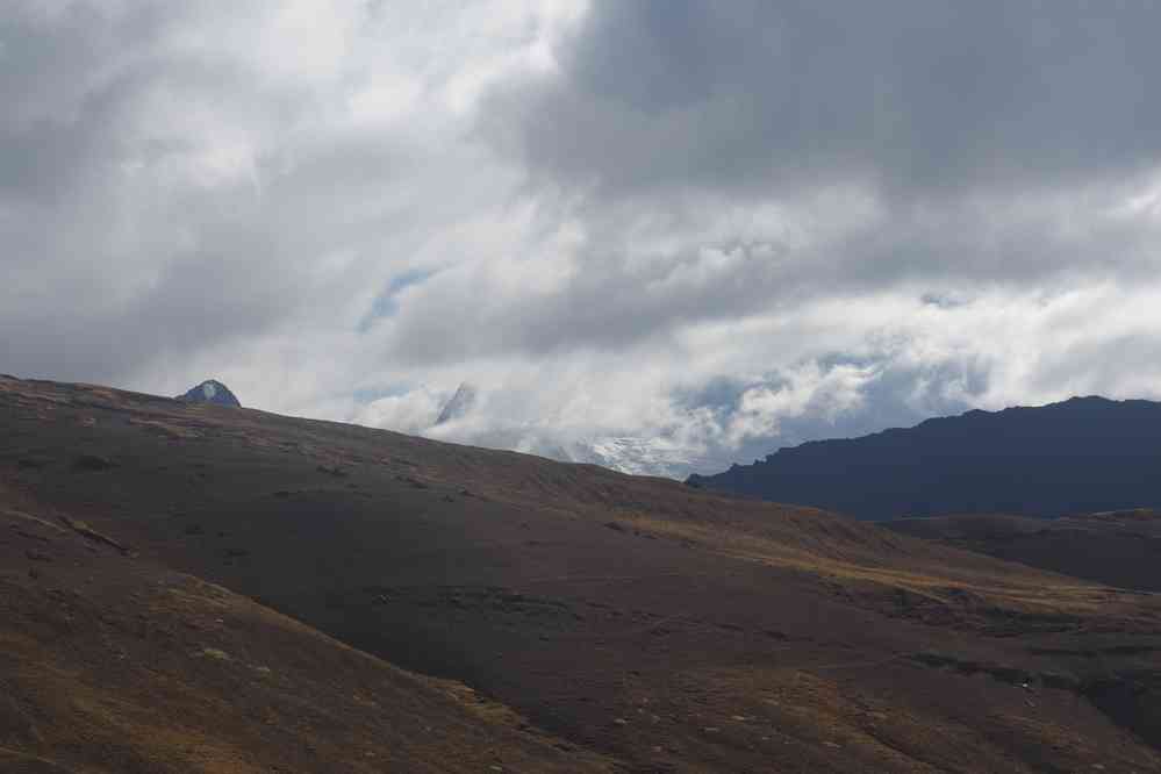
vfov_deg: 16.6
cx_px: 580
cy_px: 387
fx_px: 2660
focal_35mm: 82
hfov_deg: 24.6
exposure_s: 1/200
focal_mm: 55
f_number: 11
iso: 200
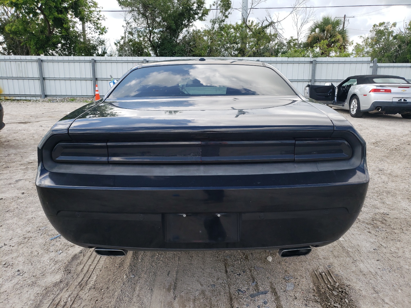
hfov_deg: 67.3
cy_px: 154
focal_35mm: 26
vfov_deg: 53.1
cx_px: 206
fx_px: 309
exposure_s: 1/1111
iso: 50
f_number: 1.5
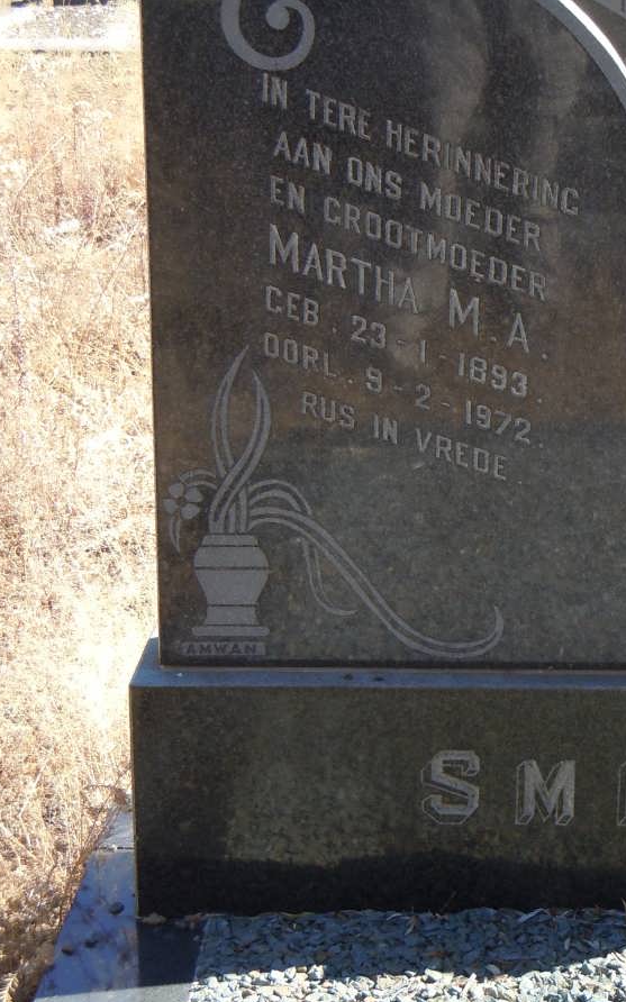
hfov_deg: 13.4
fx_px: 2650
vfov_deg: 21.4
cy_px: 504
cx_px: 548
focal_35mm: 97
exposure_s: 1/320
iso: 200
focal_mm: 12.2
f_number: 4.1
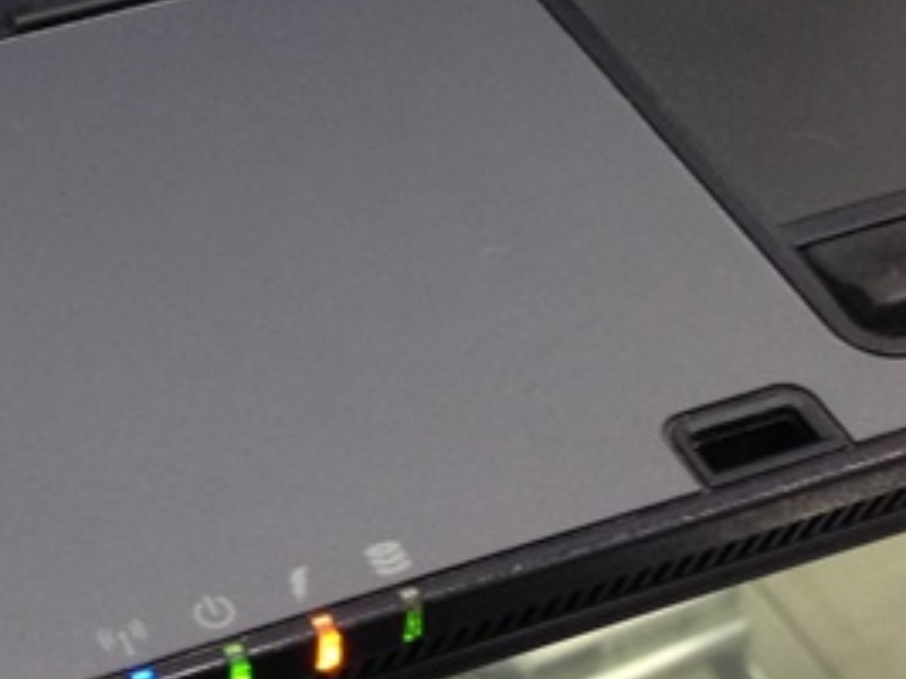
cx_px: 51
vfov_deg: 14.7
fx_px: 2590
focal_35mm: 99
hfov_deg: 19.4
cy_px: -7
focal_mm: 4.12
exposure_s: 1/20
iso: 80
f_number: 2.4
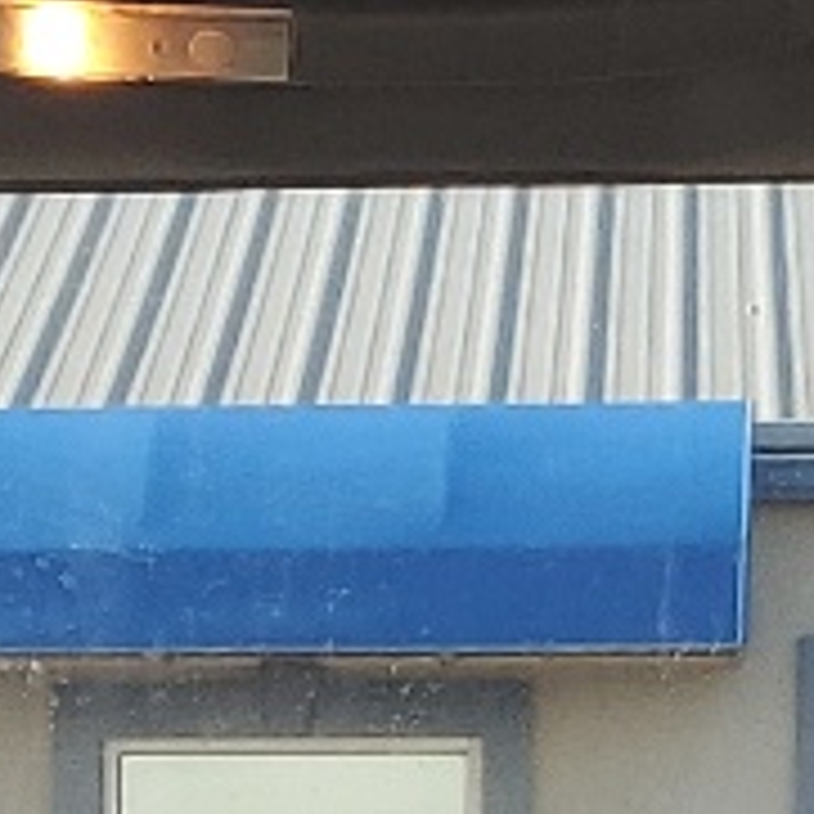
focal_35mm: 203
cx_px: 49
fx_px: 5401
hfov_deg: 8.6
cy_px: 2478
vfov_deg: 7.5
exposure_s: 1/244
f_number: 1.5
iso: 50
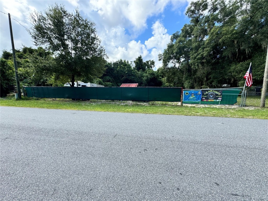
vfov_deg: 85.7
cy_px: 100
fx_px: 108
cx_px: 134
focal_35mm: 14
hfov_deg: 102.1
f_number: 2.2
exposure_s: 1/399
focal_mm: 2.22
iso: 40
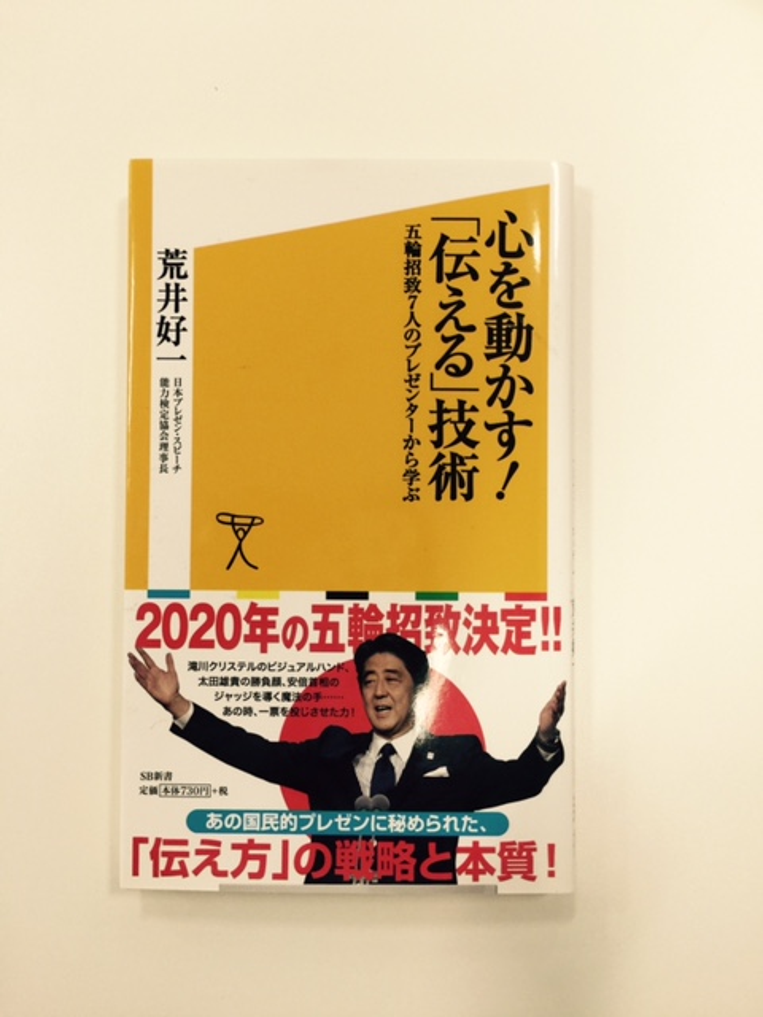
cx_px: 382
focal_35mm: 29
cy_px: 508
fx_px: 852
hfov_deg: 48.2
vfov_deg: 61.7
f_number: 2.2
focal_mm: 4.15
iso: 50
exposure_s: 1/30
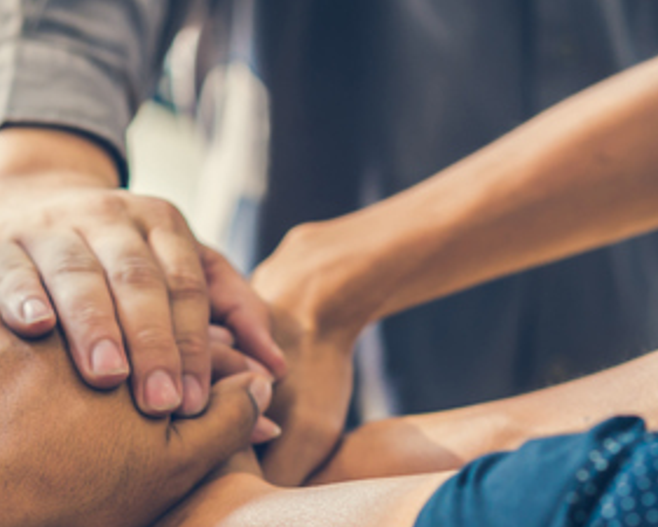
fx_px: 2591
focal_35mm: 133
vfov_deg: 11.6
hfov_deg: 14.3
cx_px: 77
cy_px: 446
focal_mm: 55
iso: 200
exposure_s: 1/125
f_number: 2.8
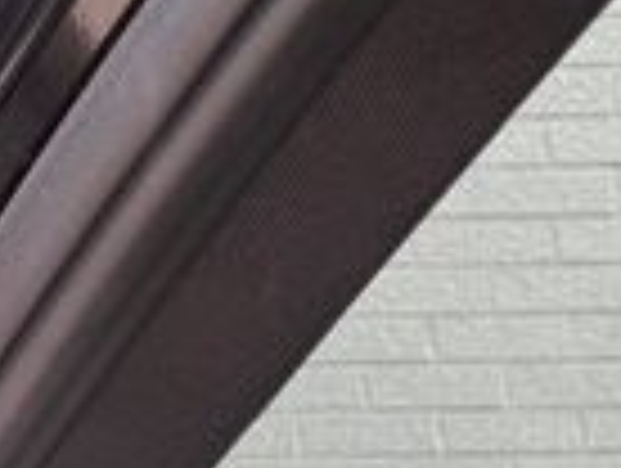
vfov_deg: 11.7
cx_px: 1426
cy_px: 986
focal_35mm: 111
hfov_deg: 13.6
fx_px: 1995
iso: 100
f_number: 1.78
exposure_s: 1/121
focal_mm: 6.76
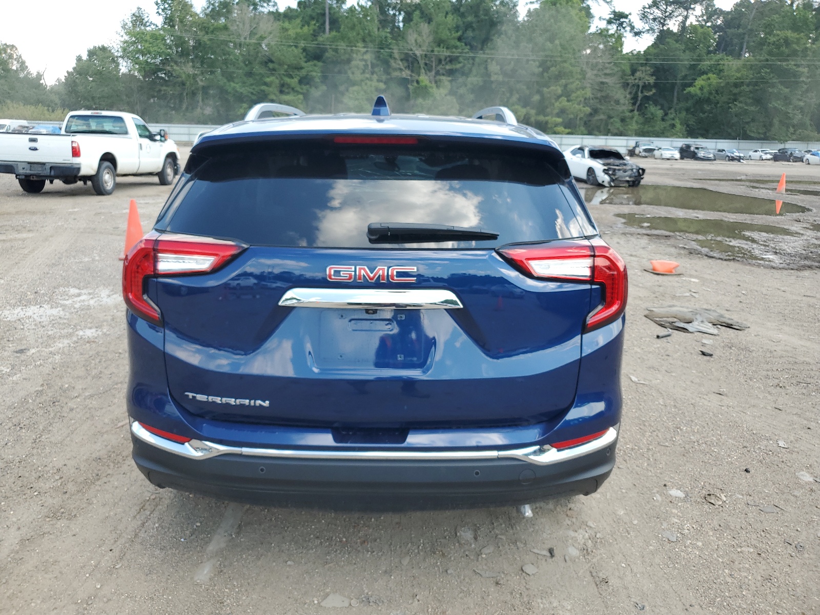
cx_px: 410
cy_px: 308
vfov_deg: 53.1
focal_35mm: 26
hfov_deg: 67.3
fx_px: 616
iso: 50
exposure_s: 1/625
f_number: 1.5
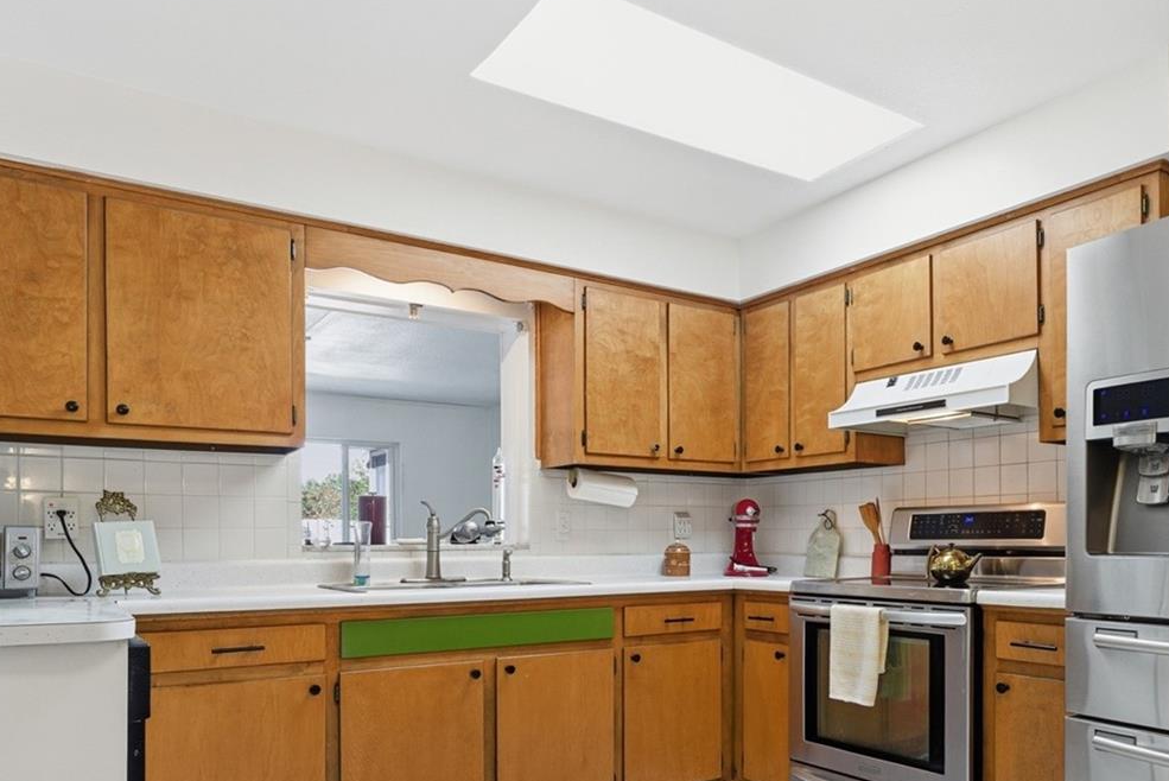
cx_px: 655
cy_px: 560
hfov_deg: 69.1
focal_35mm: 26
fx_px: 845
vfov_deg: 48.2
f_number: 9
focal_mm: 16
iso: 400
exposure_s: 1/40
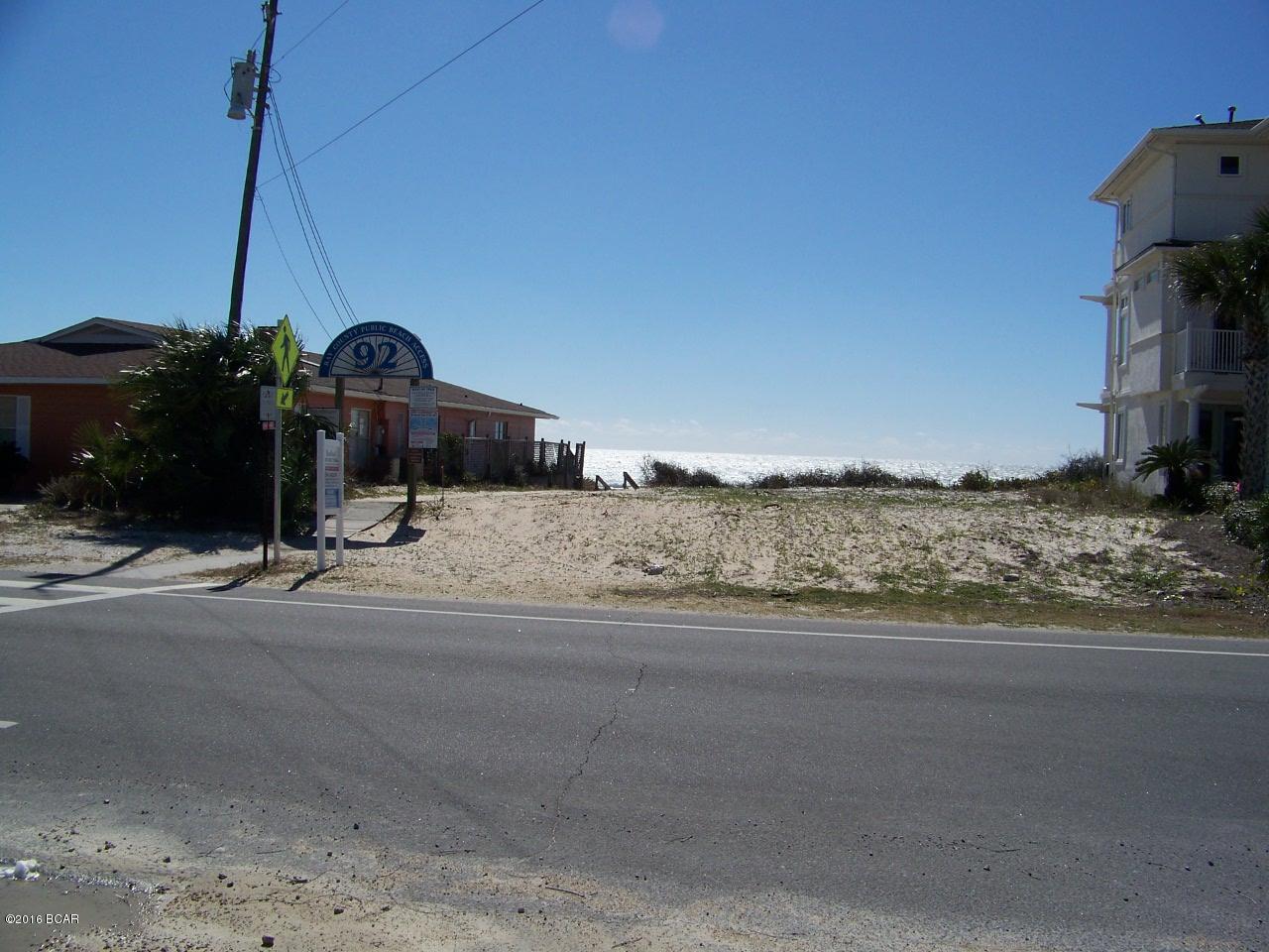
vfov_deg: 39.7
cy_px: 476
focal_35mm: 36
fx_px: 1320
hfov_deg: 51.4
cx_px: 634
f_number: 4
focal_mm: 5.85
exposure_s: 1/1250
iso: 64
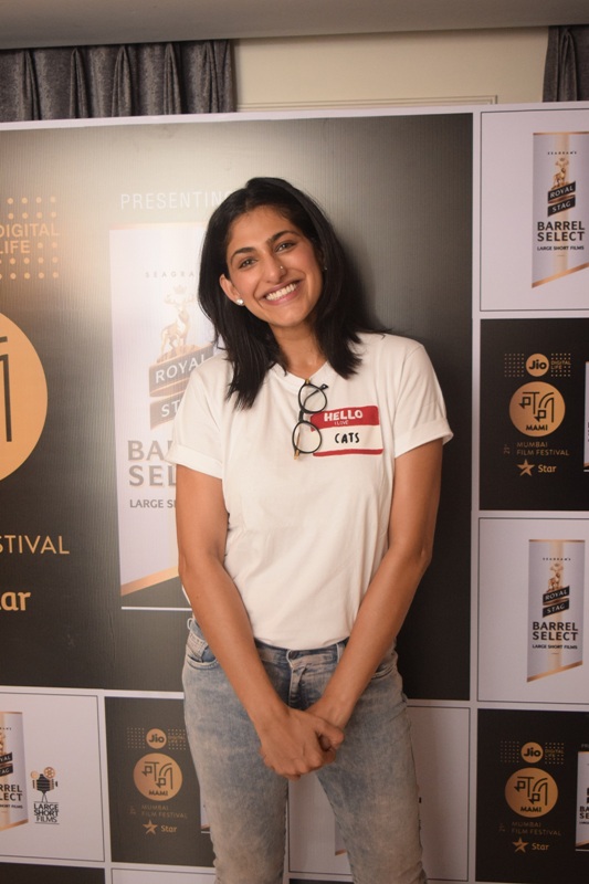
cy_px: 442
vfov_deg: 46.4
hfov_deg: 31.9
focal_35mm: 42
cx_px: 294
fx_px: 1031
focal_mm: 28
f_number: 4.2
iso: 2000
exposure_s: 1/200
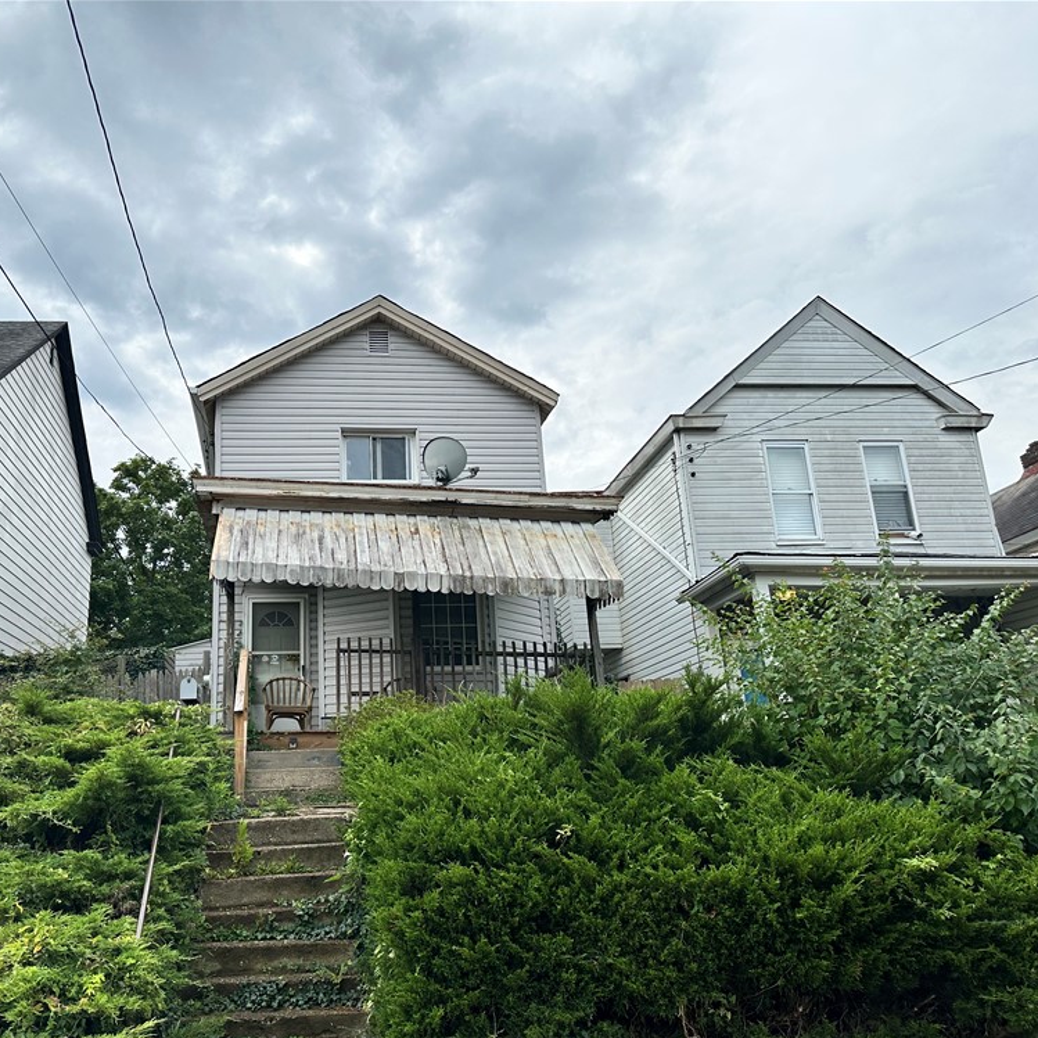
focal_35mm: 29
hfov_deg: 55.3
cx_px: 424
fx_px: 984
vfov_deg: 55.6
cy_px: 531
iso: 80
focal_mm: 6.86
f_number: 1.78
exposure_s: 1/3717
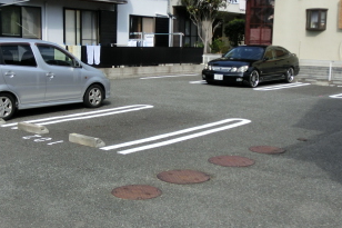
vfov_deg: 25.0
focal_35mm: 54
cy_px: 128
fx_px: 513
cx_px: 157
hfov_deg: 36.9
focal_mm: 4.4
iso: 80
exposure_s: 1/1000
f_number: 3.3
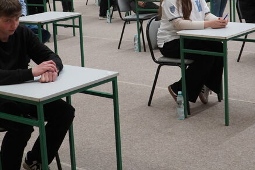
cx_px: 140
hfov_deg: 29.3
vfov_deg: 19.4
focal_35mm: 69
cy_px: 20
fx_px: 488
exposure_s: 1/160
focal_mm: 25
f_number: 4
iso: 1250
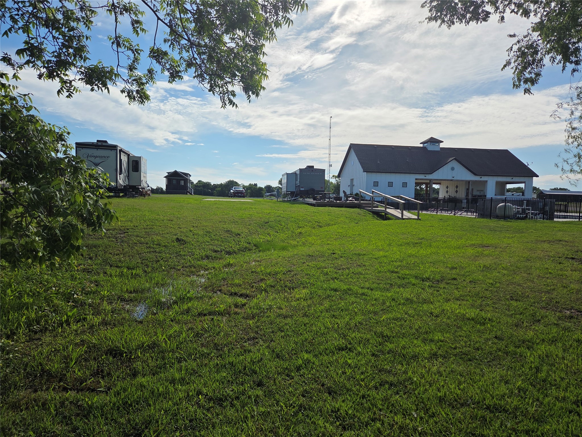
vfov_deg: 58.9
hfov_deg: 73.9
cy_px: 218
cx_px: 291
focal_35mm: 23
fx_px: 387
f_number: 1.8
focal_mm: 5.4
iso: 50
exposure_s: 1/7891
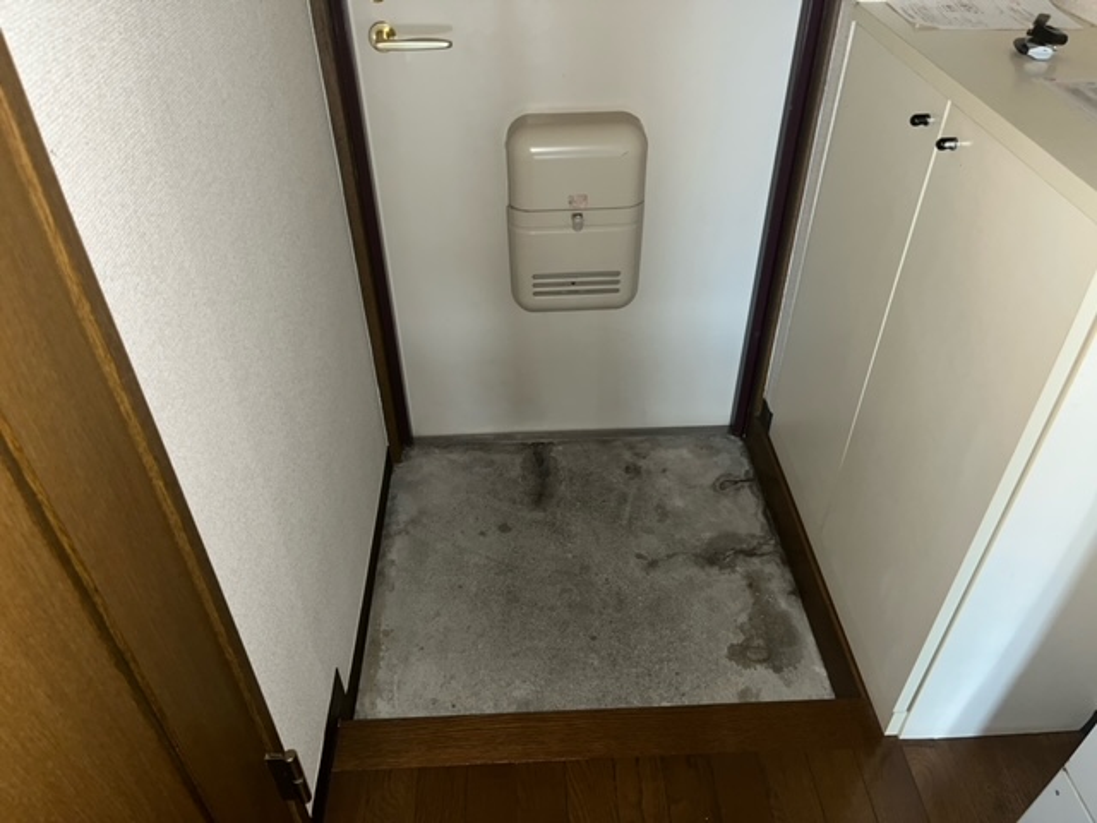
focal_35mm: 26
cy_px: 412
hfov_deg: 67.3
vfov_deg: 53.1
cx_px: 548
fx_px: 824
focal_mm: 5.1
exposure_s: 1/10
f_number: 1.6
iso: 80
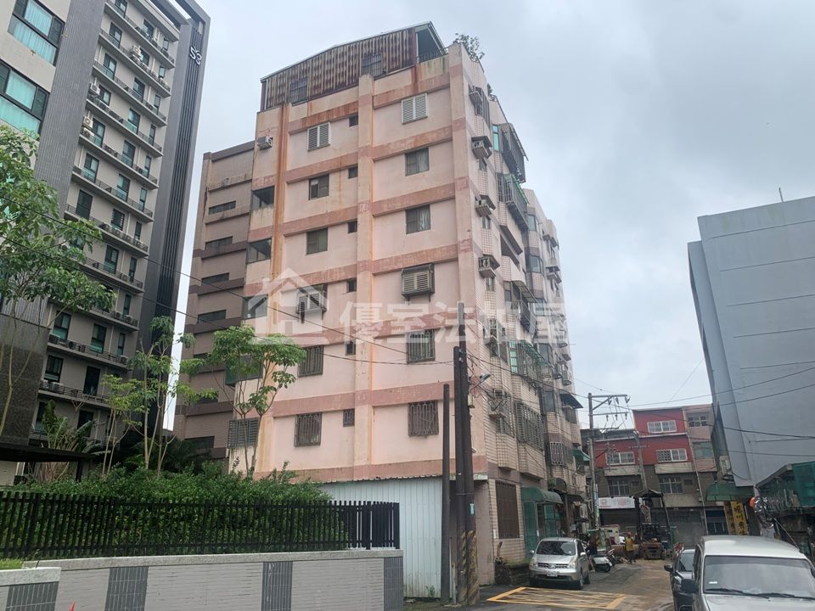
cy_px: 306
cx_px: 408
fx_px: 612
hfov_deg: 67.3
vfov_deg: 53.1
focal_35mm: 26
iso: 25
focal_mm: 4.25
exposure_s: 1/2160
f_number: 1.8
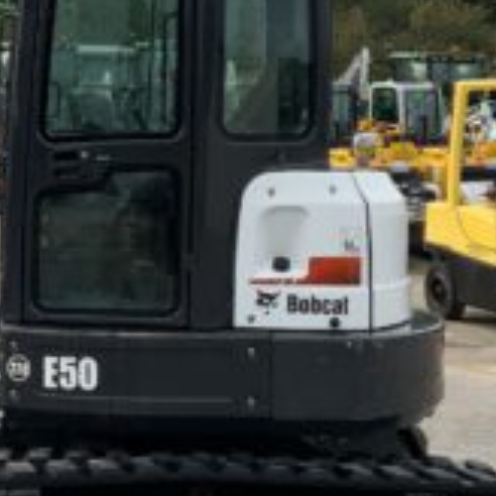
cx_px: 33
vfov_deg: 17.3
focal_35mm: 100
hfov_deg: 17.1
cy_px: 130
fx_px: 1621
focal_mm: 3
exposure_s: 1/1055
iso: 16
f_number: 1.8
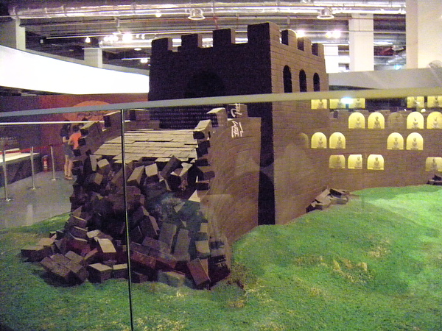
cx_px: 221
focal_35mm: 35
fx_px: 447
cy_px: 166
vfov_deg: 40.7
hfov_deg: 52.6
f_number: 3.8
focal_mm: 5.9
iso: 1600
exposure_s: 1/7.3
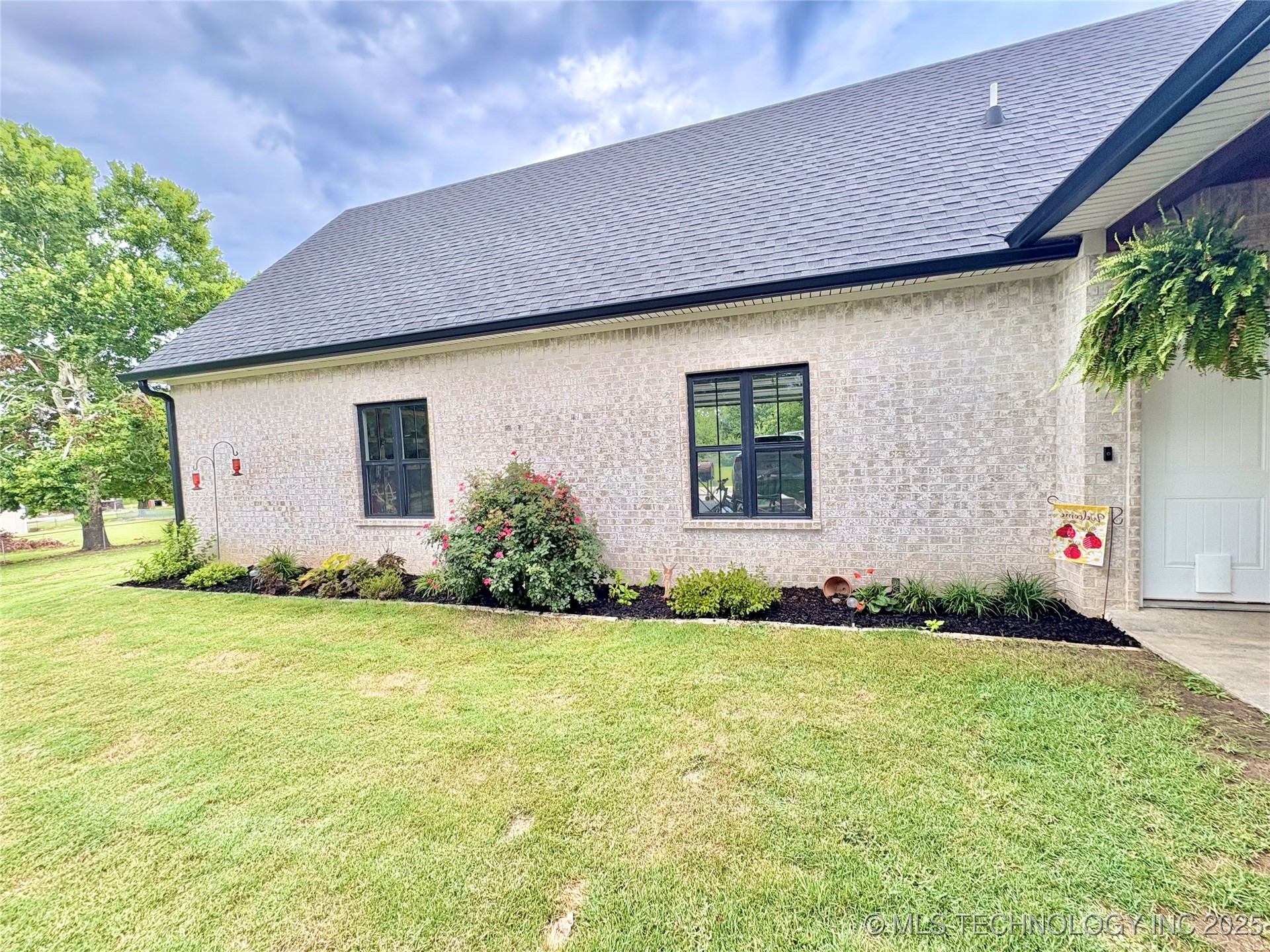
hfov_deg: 102.1
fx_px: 514
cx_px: 635
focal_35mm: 14
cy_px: 476
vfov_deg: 85.7
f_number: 2.2
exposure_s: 1/145
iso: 40
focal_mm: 2.22
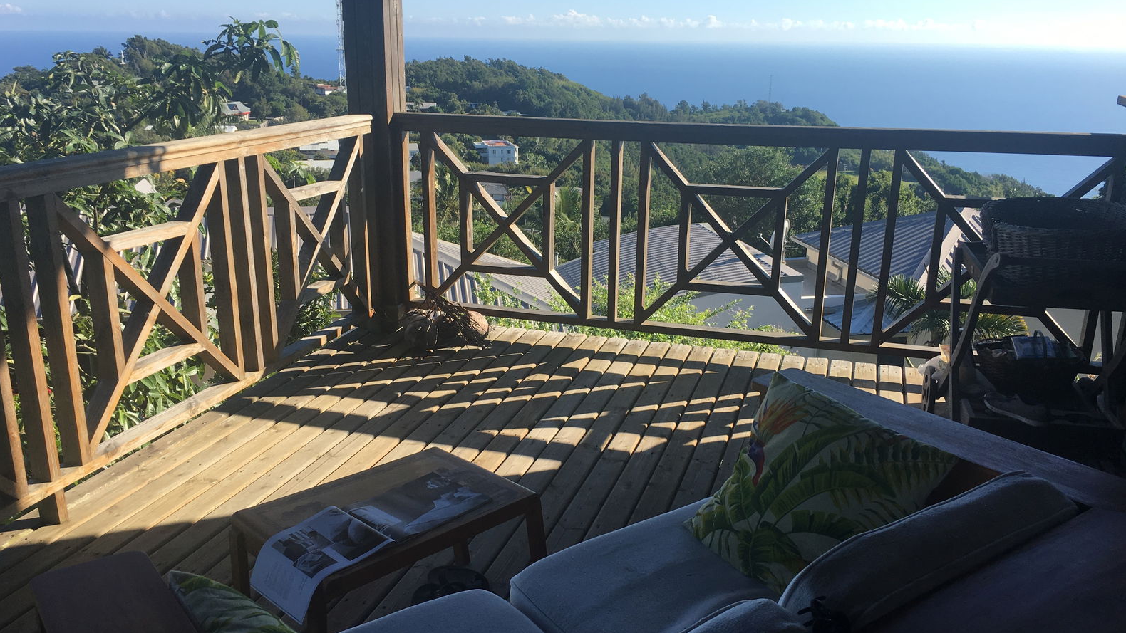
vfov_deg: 36.6
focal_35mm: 32
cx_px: 557
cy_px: 350
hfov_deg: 61.0
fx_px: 955
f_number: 2.2
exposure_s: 1/836
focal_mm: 4.15
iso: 25
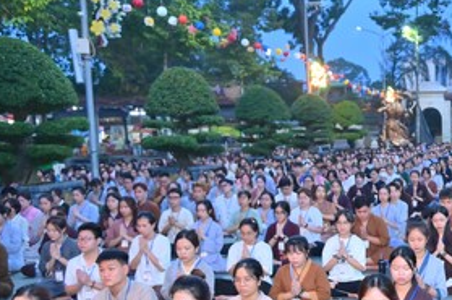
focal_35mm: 56
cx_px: 509
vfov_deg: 23.9
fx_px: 702
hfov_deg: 31.3
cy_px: 221
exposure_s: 1/100
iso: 2500
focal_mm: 24
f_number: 4.5
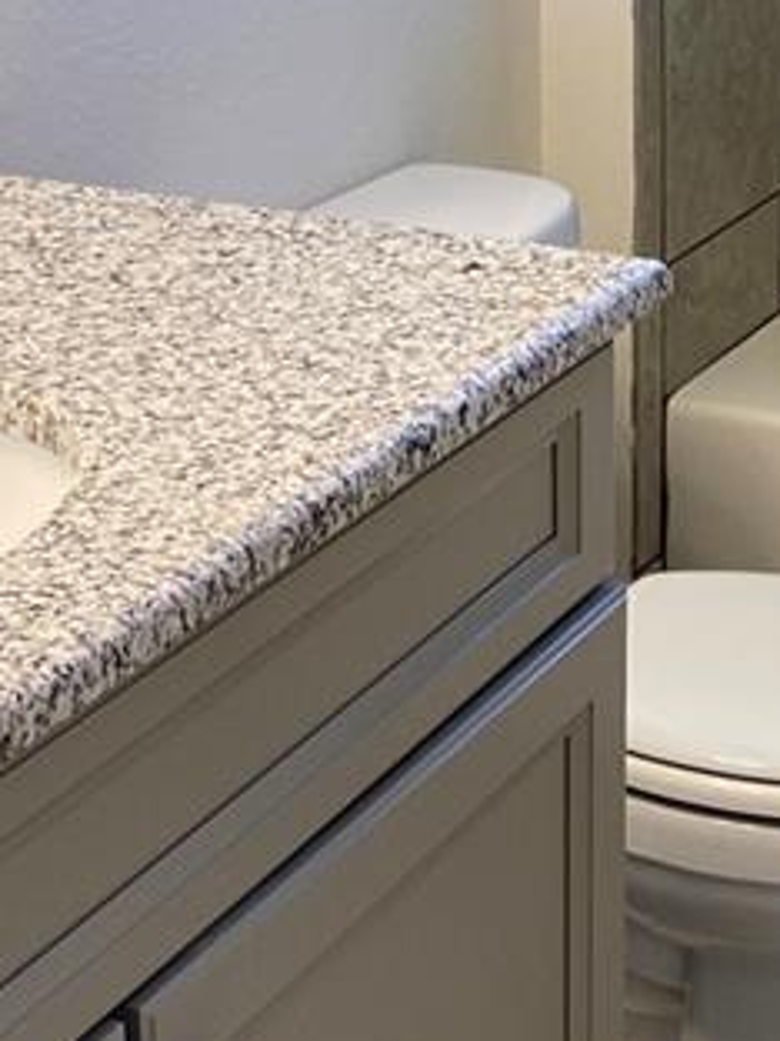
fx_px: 3004
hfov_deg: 14.5
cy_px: -60
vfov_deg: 19.0
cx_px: 833
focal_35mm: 100
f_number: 1.8
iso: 125
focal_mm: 4.25
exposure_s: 1/120
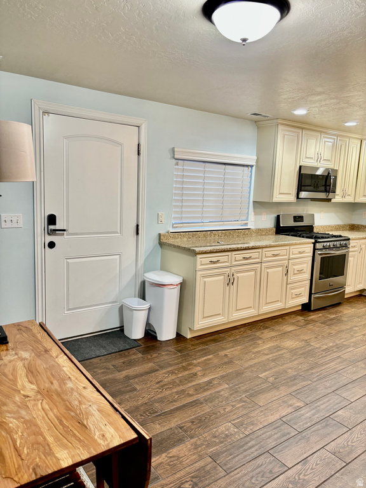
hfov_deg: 53.1
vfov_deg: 67.3
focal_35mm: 26
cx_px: 183
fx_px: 367
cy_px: 244
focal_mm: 5.96
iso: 100
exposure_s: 1/60
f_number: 1.6
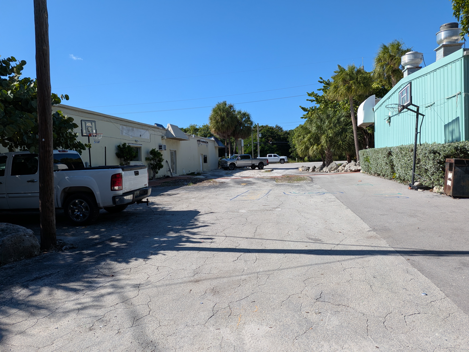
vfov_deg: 56.8
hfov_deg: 71.6
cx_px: 234
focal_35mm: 24
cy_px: 176
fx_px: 325
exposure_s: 1/1527
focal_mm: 4.53
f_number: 1.7
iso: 30
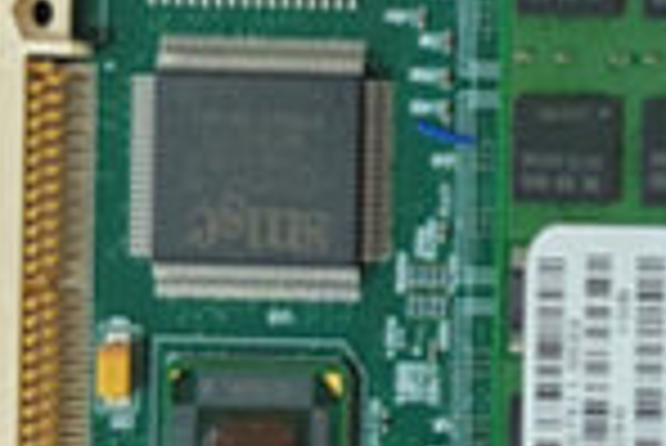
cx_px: 736
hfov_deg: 16.4
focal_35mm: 121
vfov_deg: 11.3
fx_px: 2241
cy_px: 32
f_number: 1.9
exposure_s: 1/50
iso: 1506
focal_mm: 5.52
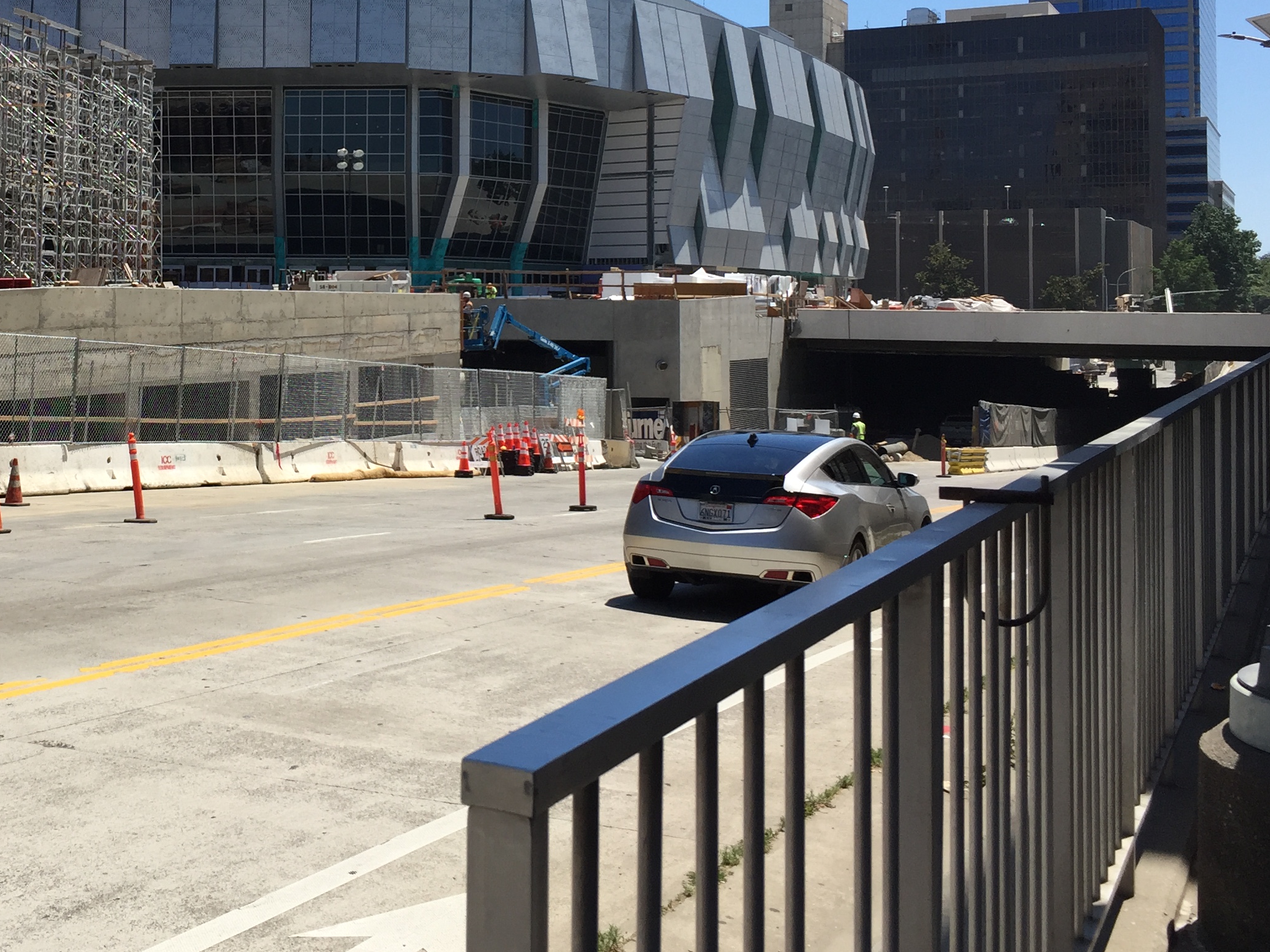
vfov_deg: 30.9
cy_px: 222
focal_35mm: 46
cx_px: 319
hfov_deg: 40.1
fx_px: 1687
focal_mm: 4.15
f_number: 2.2
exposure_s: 1/1799
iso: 32
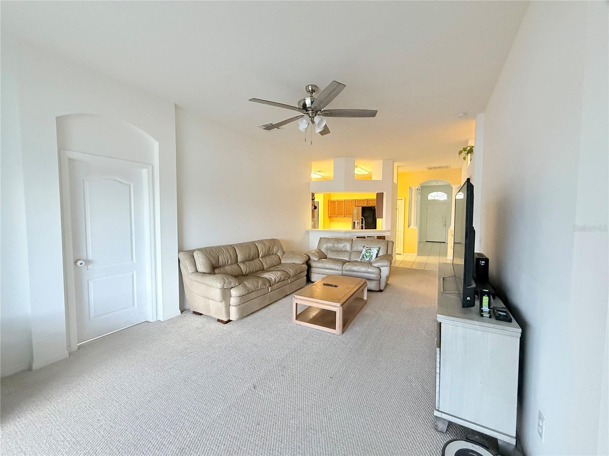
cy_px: 228
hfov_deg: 102.1
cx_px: 304
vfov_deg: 85.7
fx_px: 246
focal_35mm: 14
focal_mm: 2.22
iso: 640
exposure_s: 1/120
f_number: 2.2
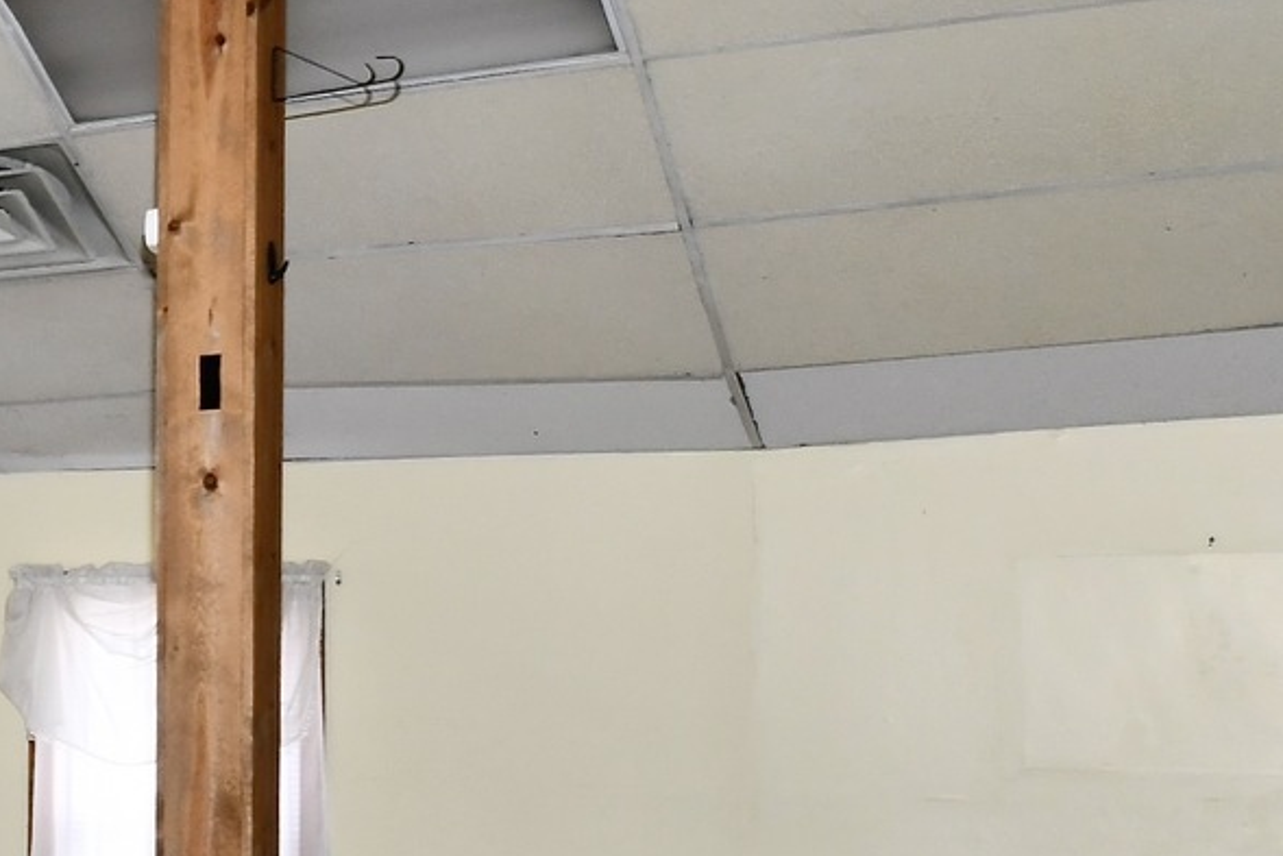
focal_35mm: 73
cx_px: -1104
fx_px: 2602
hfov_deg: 19.5
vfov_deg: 18.4
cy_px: 758
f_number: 6.3
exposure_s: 1/60
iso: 640
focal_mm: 14
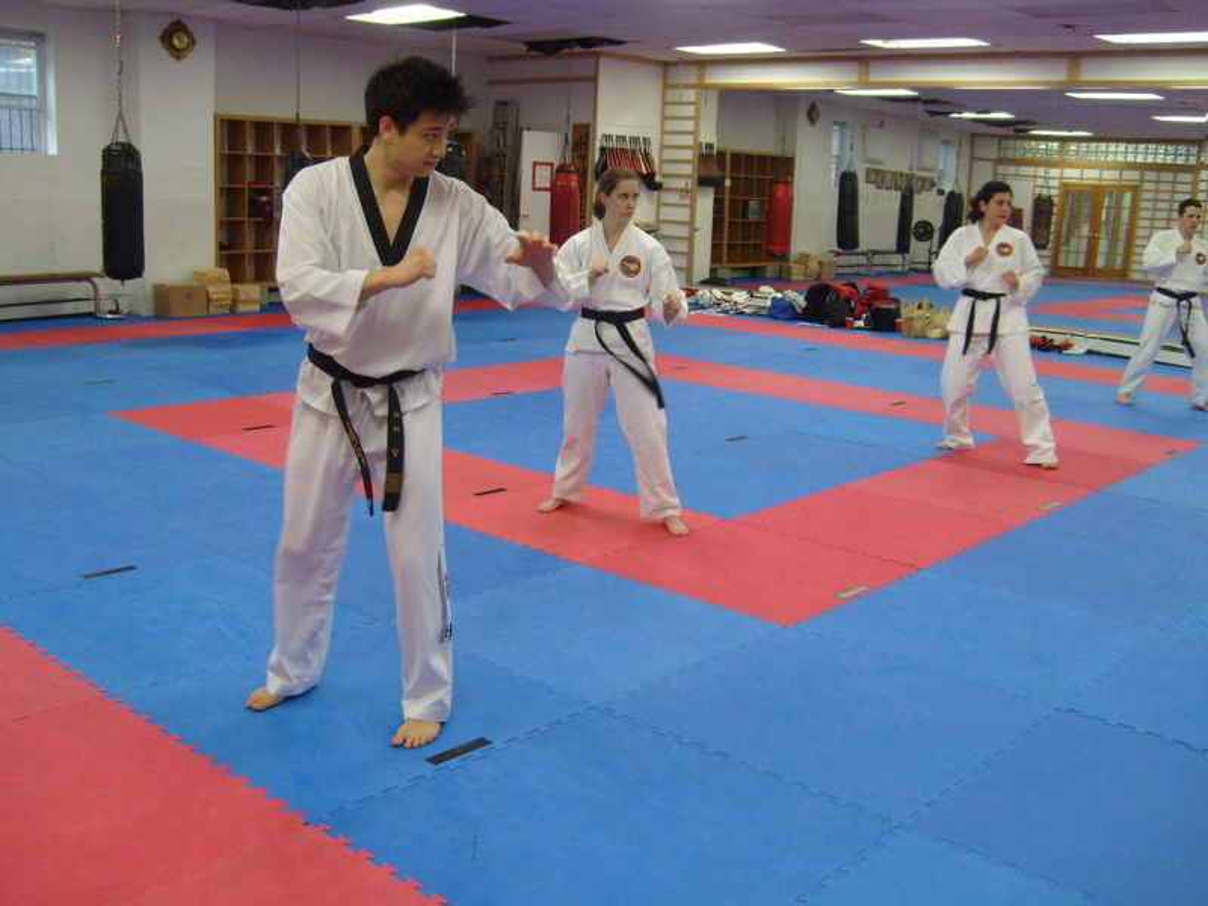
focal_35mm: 35
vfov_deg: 40.7
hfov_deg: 52.6
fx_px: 1221
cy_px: 453
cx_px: 604
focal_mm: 5.8
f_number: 2.8
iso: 200
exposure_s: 1/45
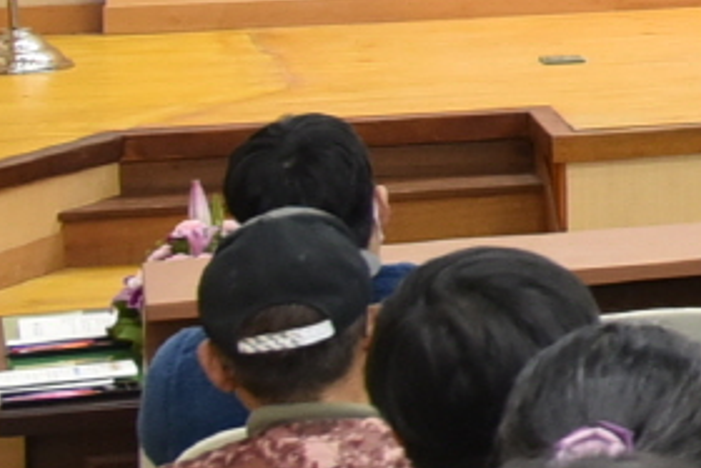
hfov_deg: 9.3
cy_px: -347
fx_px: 3507
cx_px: 2035
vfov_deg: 7.4
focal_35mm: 180
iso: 800
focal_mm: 24
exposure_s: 1/125
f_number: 4.5
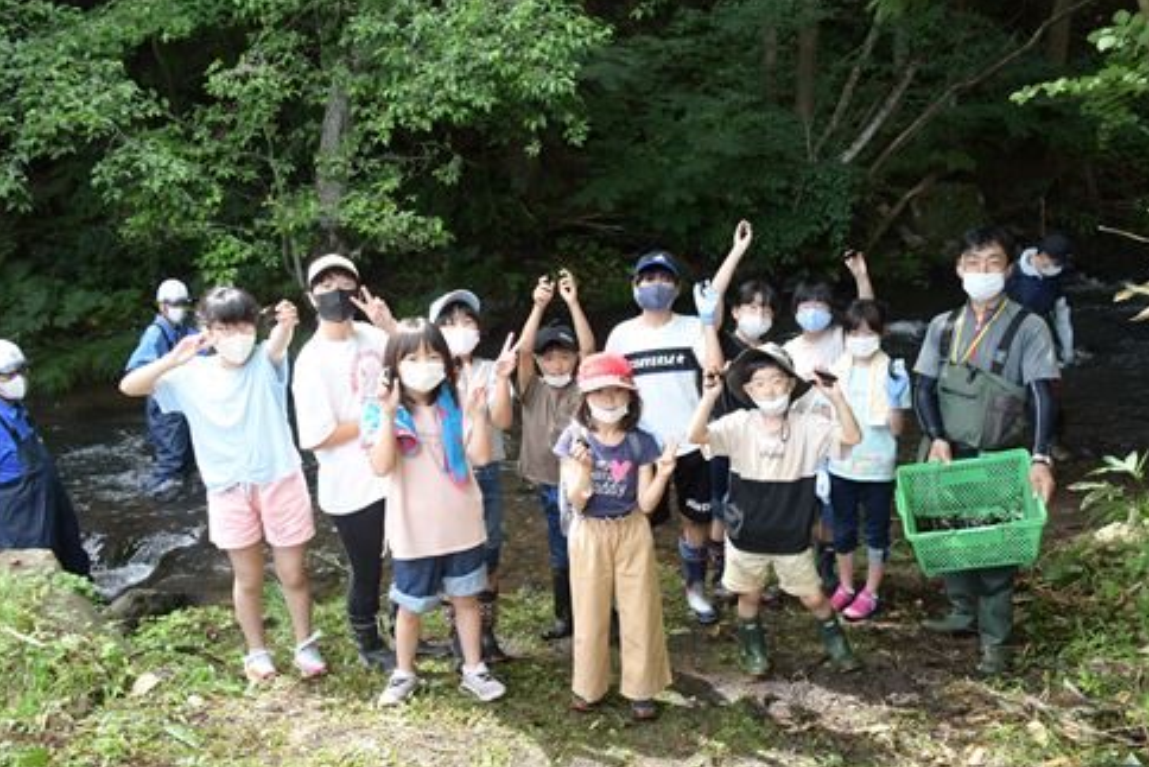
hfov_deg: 57.9
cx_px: 572
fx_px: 1038
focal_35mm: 33
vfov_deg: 40.5
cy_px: 384
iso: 1250
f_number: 8
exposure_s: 1/250
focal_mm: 21
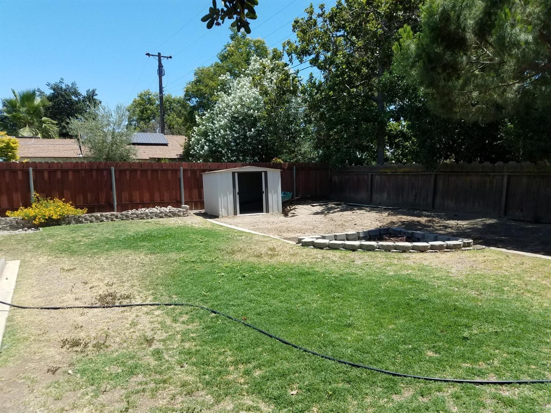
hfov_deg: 67.3
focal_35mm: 26
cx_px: 276
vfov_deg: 53.0
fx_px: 414
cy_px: 206
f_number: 1.7
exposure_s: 1/1340
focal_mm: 4.2
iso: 40
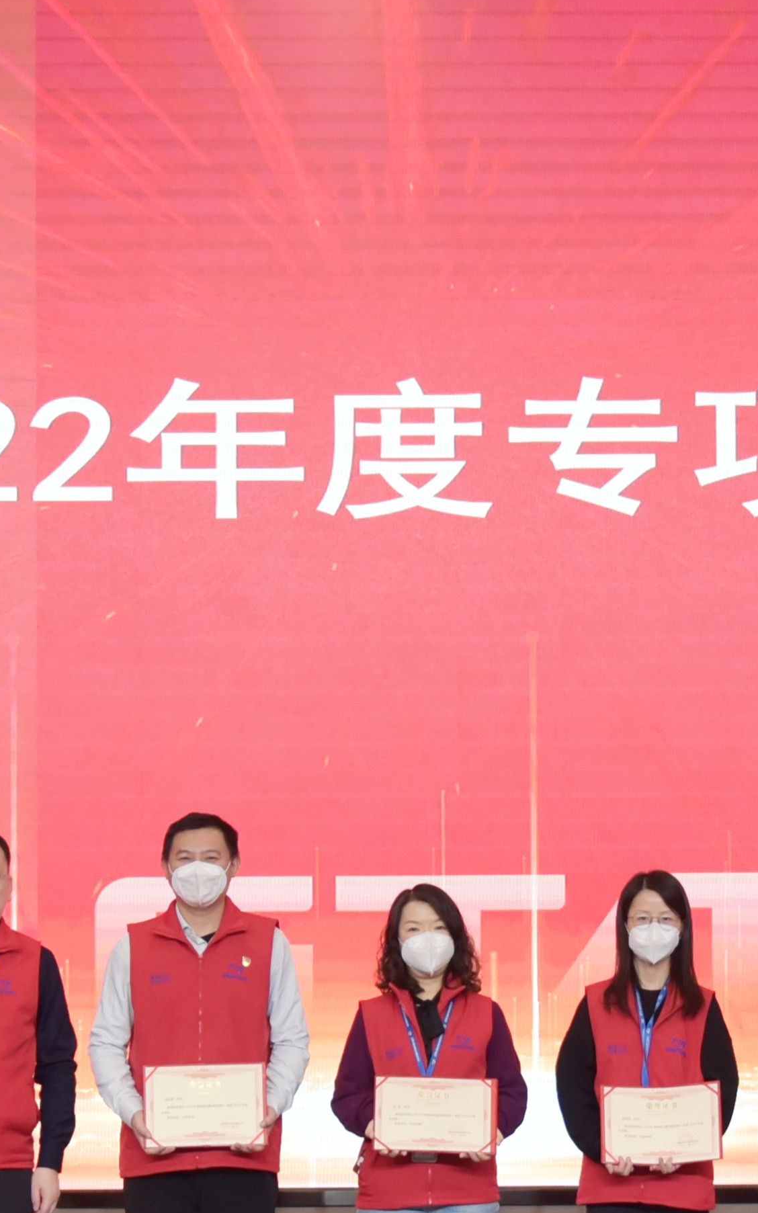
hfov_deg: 15.5
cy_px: 713
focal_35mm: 84
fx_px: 2777
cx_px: 378
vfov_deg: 24.6
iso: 1000
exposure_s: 1/125
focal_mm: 34
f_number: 4
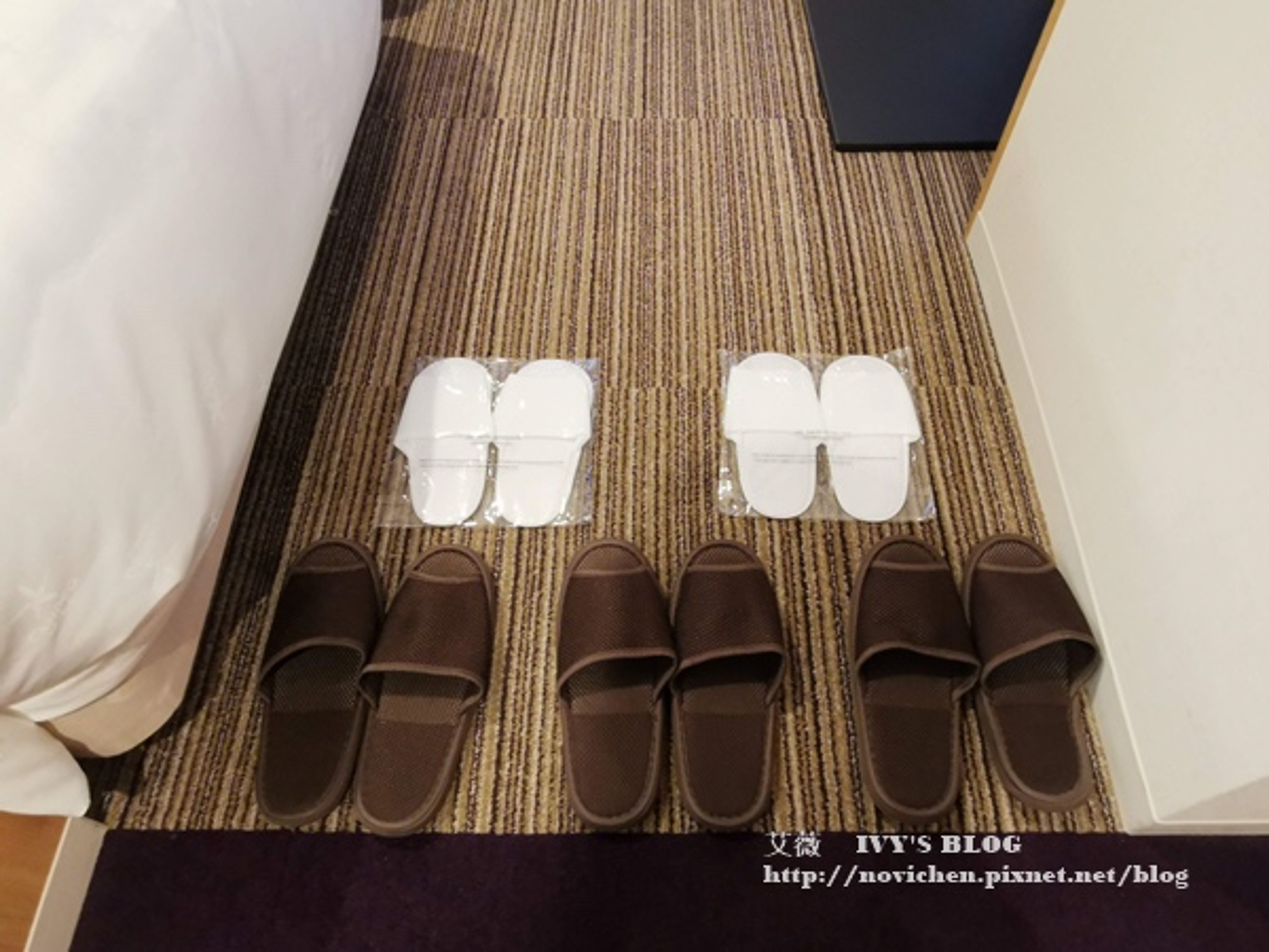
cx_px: 634
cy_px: 476
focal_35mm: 22
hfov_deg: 76.4
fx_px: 807
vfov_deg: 61.1
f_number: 2.2
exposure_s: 1/20
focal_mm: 2.26
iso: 640
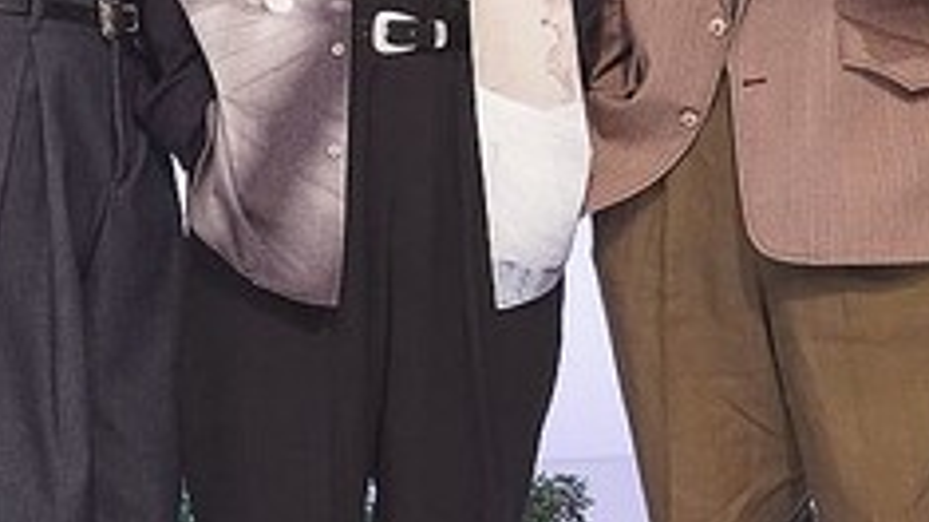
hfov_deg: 15.6
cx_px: 646
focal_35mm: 137
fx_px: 3374
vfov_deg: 8.8
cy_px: -87
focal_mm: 48
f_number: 7.1
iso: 4000
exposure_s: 1/250
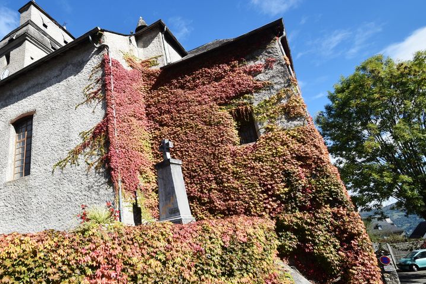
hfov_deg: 75.3
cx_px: 131
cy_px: 137
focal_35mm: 22
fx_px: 260
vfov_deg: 57.2
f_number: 9
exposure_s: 1/320
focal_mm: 10
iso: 200
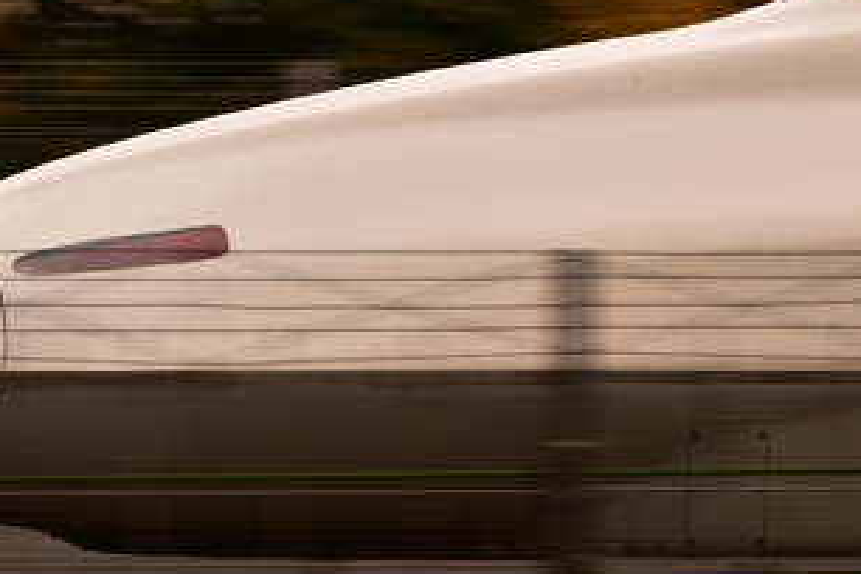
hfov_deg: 8.8
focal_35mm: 235
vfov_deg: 5.8
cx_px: 526
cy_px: 70
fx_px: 5620
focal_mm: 80
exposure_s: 1/125
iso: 110
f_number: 9
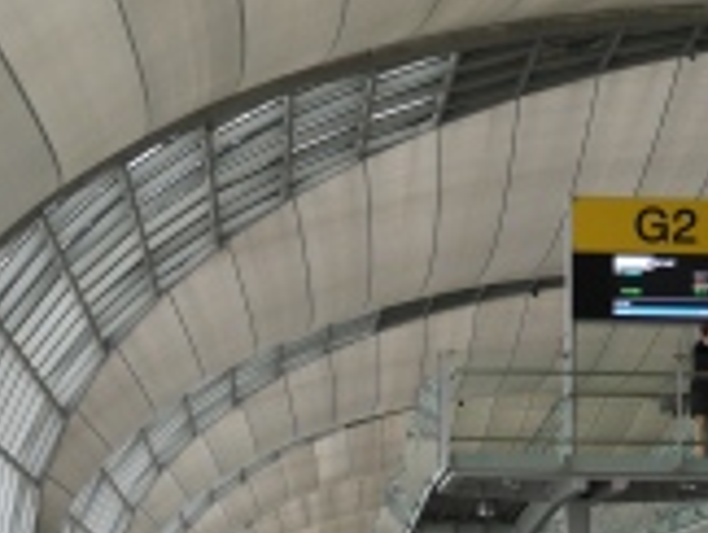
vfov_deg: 15.2
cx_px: 371
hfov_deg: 20.8
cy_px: 638
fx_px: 1925
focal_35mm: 94
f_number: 4
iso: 320
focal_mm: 17
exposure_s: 1/60
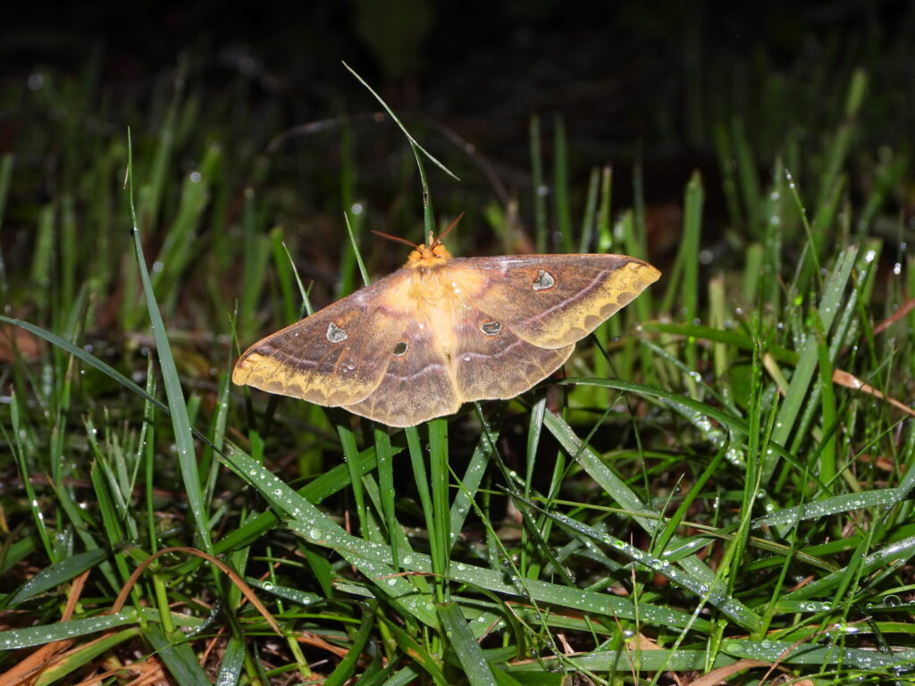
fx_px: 3304
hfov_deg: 15.8
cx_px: 458
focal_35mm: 125
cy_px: 343
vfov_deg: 11.9
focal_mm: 22.5
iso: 200
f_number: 4
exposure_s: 1/60
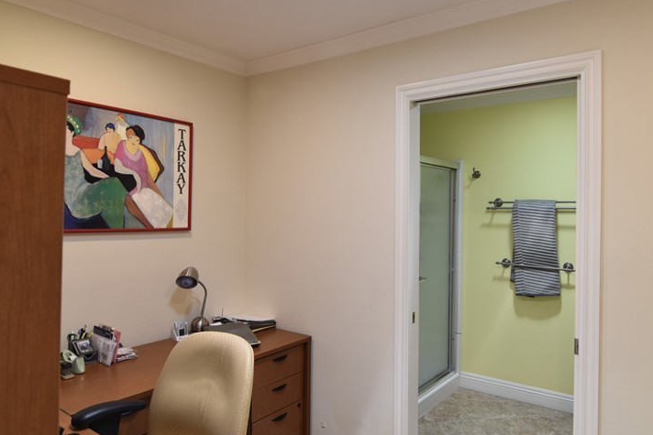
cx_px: 357
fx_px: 430
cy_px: 215
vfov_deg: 53.7
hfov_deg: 74.2
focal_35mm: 24
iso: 500
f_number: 4
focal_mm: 11
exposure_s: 1/60
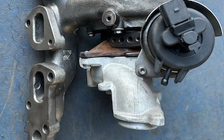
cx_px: 112
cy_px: 31
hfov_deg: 55.3
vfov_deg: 35.3
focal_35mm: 35
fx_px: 214
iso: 125
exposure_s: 1/121
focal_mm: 6.86
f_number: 1.78
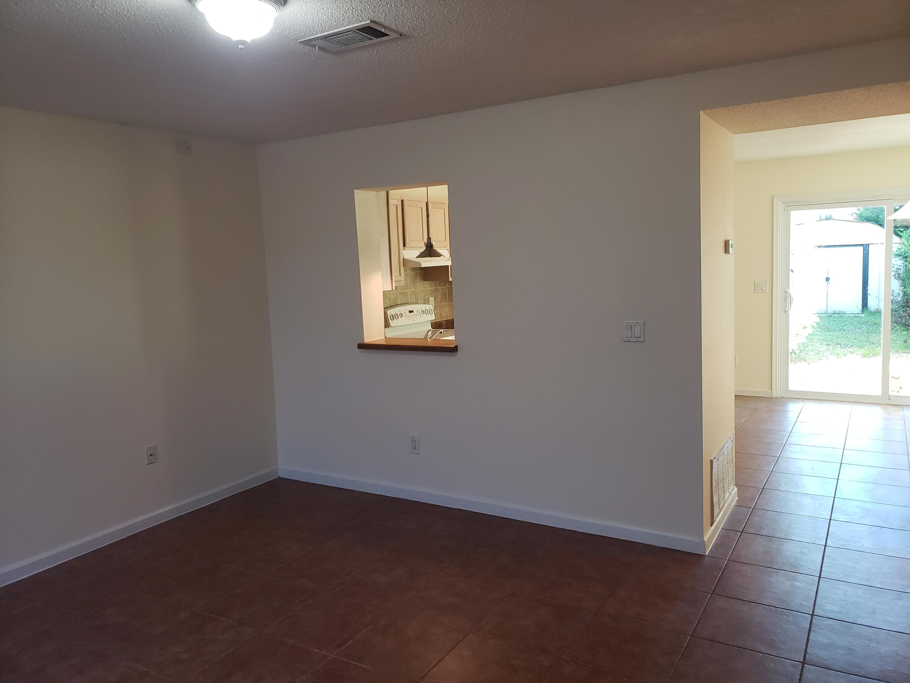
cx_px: 455
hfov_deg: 67.3
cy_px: 342
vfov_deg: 53.1
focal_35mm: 26
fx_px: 683
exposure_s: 1/60
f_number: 2.4
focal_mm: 4.3
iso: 250
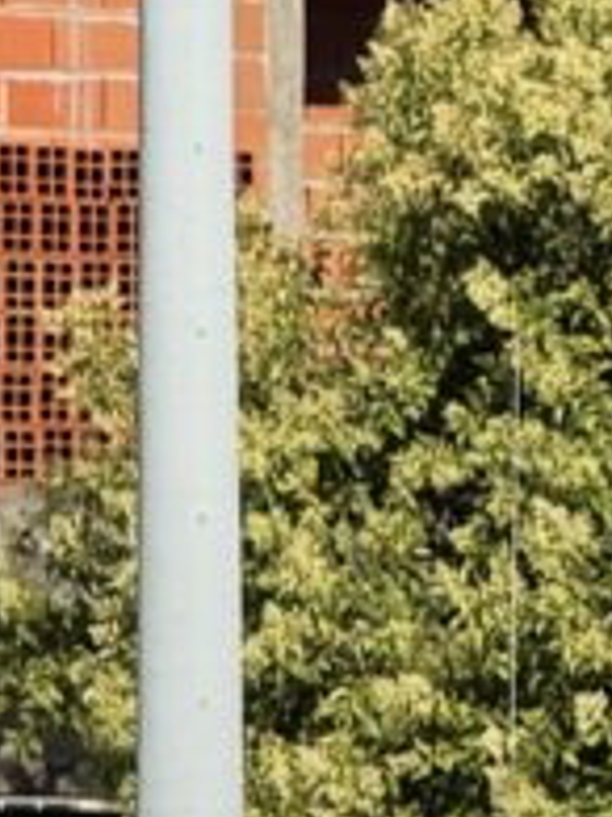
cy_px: 1584
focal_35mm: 492
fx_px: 11611
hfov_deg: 3.0
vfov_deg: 4.0
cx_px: 1174
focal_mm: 15.66
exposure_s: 1/1773
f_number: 2.8
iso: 50
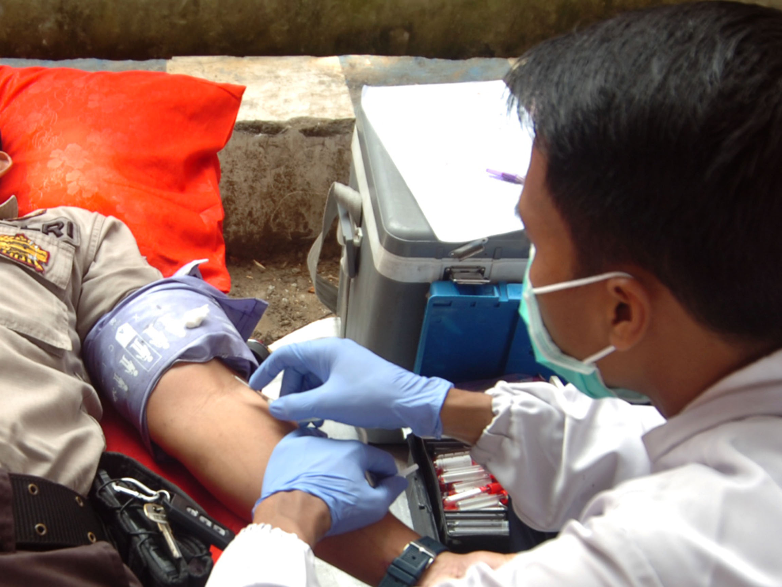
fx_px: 1356
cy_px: 427
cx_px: 177
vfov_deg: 24.2
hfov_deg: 31.5
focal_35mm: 60
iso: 200
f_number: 4
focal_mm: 24
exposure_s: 1/125
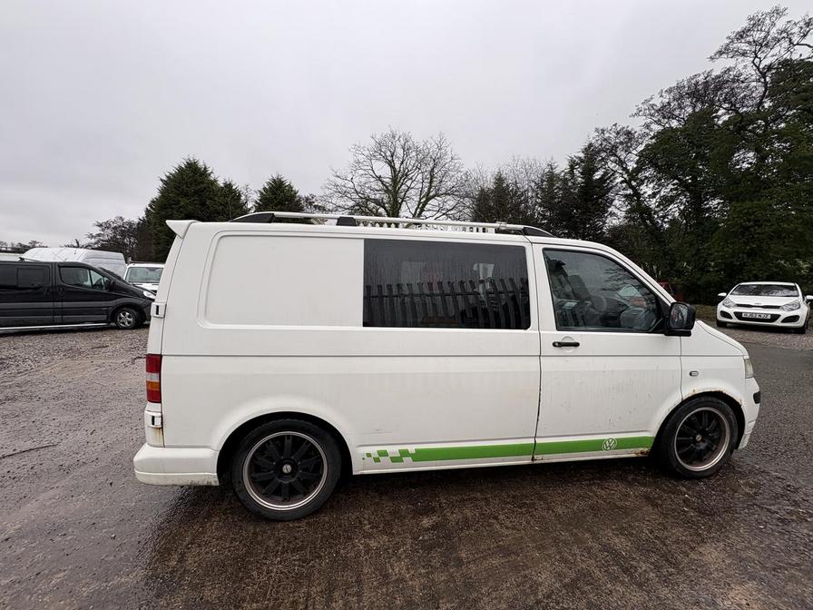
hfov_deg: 102.1
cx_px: 406
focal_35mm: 14
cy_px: 305
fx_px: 329
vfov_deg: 85.7
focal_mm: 2.22
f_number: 2.2
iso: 40
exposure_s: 1/277
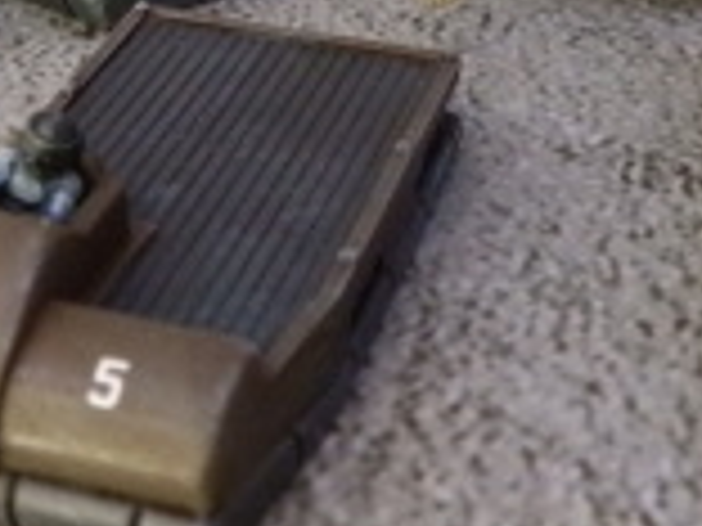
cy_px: -234
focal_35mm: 96
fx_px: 1947
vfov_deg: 14.5
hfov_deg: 20.3
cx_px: 202
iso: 400
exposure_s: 1/125
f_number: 3.1
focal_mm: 5
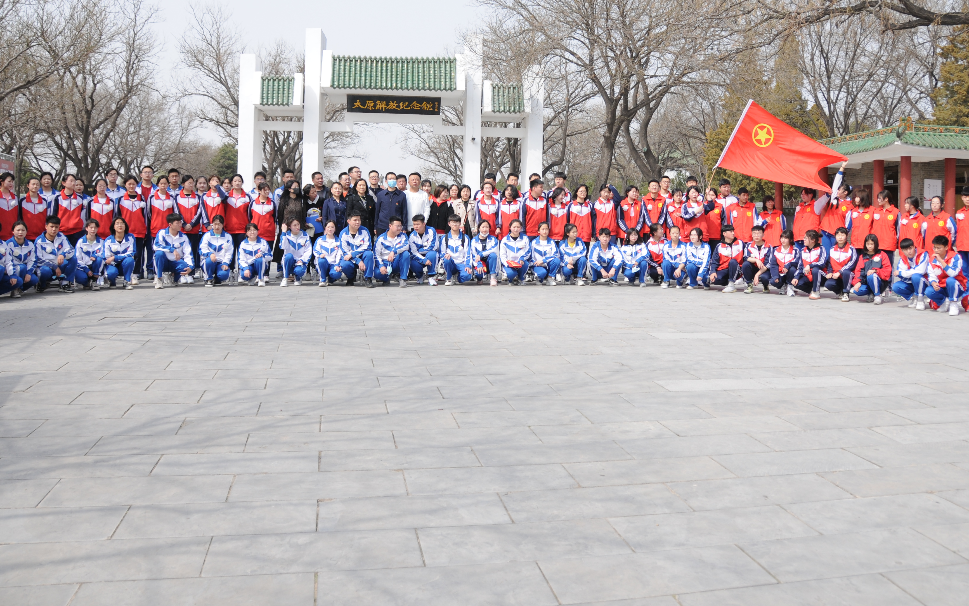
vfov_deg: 37.0
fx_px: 898
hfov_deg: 56.6
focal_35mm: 34
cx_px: 531
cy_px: 218
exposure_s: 1/1250
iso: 200
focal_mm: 18
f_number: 3.5
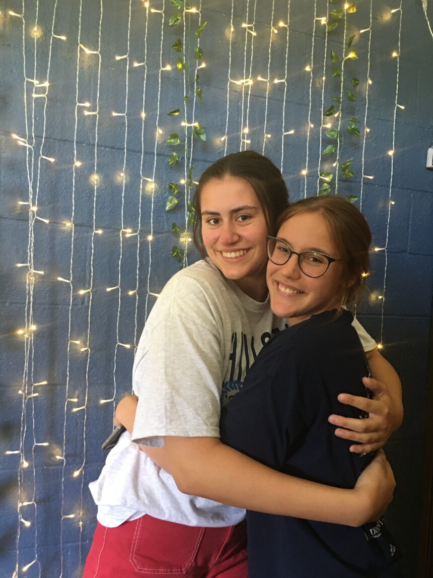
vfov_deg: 61.7
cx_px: 216
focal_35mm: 29
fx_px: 484
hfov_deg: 48.2
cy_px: 289
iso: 100
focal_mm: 4.15
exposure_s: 1/15
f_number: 2.2
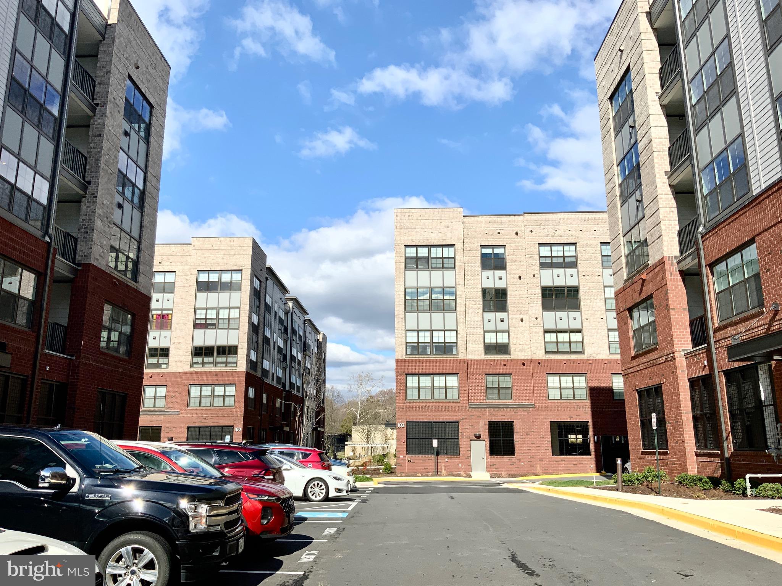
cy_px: 293
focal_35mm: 29
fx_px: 655
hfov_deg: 61.7
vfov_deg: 48.2
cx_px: 391
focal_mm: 3
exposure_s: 1/2538
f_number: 1.8
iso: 20
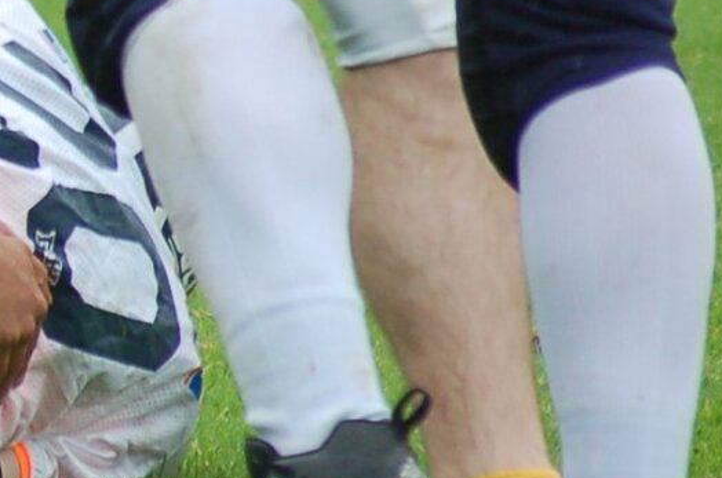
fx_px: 24598
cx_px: -590
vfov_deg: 1.1
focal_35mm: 1229
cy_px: -41
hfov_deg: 1.7
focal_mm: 195
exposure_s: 1/640
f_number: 5
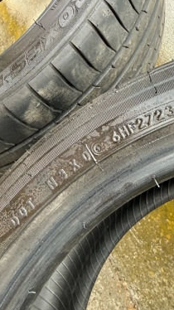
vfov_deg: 67.9
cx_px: 107
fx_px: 230
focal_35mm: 28
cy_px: 156
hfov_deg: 41.2
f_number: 2.2
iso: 125
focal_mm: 2.22
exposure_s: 1/99
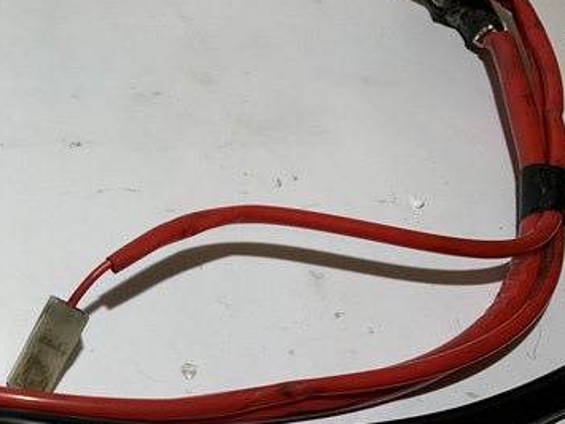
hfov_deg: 31.3
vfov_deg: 26.1
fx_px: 914
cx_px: -25
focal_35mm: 56
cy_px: 216
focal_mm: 4.25
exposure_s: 1/122
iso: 32
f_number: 1.8
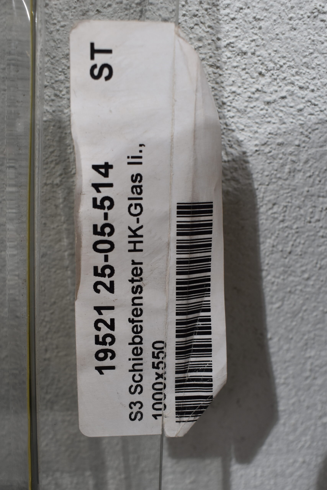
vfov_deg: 51.3
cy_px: 245
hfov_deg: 35.5
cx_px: 164
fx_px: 511
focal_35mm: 38
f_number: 7.1
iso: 400
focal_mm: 25
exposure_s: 1/60
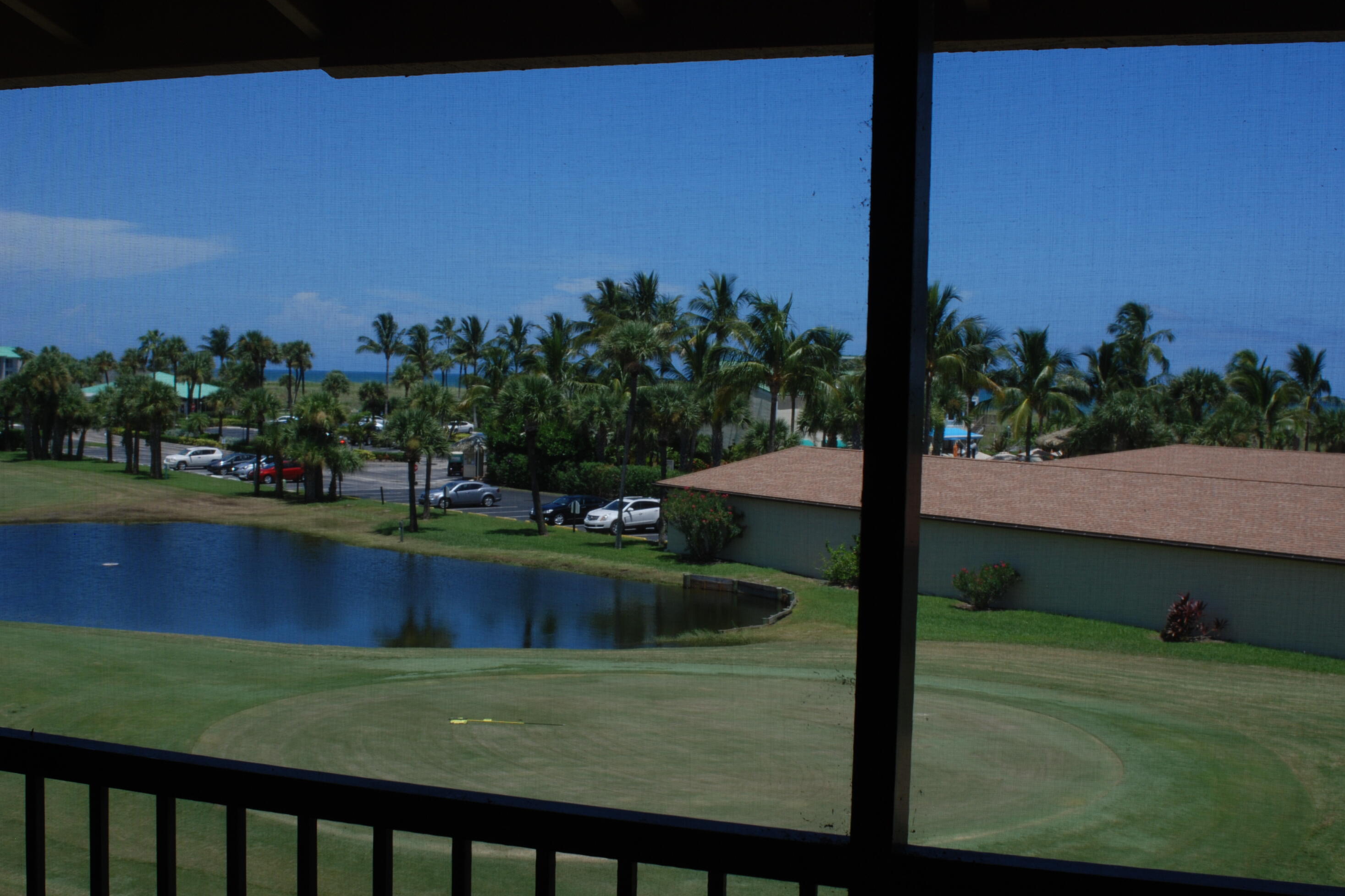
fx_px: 1606
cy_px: 447
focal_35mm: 43
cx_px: 680
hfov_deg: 45.4
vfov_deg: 31.2
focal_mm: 28
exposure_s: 1/200
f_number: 7.1
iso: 100
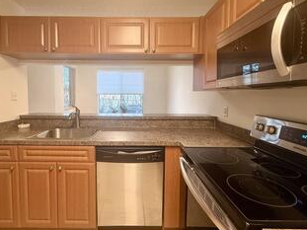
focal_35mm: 18
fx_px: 160
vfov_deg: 71.4
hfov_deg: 87.4
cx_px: 135
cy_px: 105
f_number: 2.2
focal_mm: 2.22
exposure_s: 1/60
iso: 250
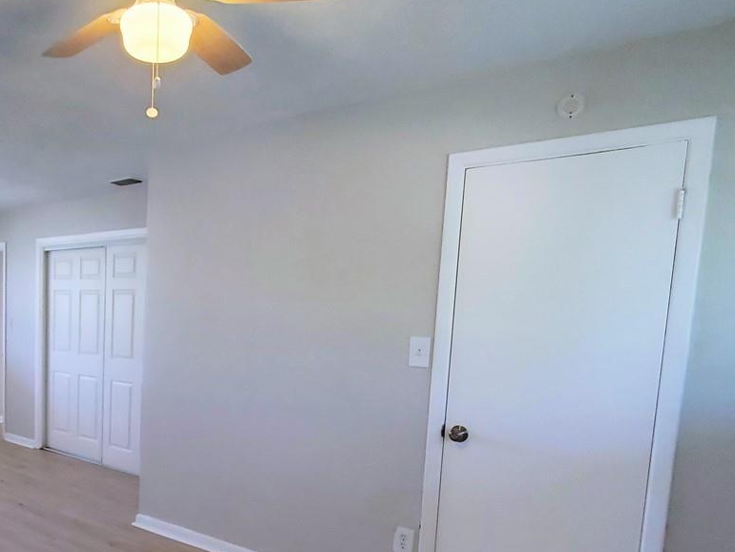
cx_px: 166
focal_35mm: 27
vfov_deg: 50.5
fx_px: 573
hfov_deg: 60.9
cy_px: 365
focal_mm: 1.8
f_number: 2.2
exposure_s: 1/60
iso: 160
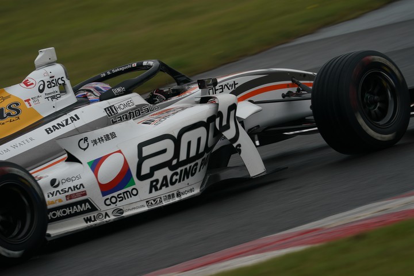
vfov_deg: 2.8
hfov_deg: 4.2
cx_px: 207
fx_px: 5669
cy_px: 138
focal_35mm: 493
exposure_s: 1/250
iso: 200
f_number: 13
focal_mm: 493
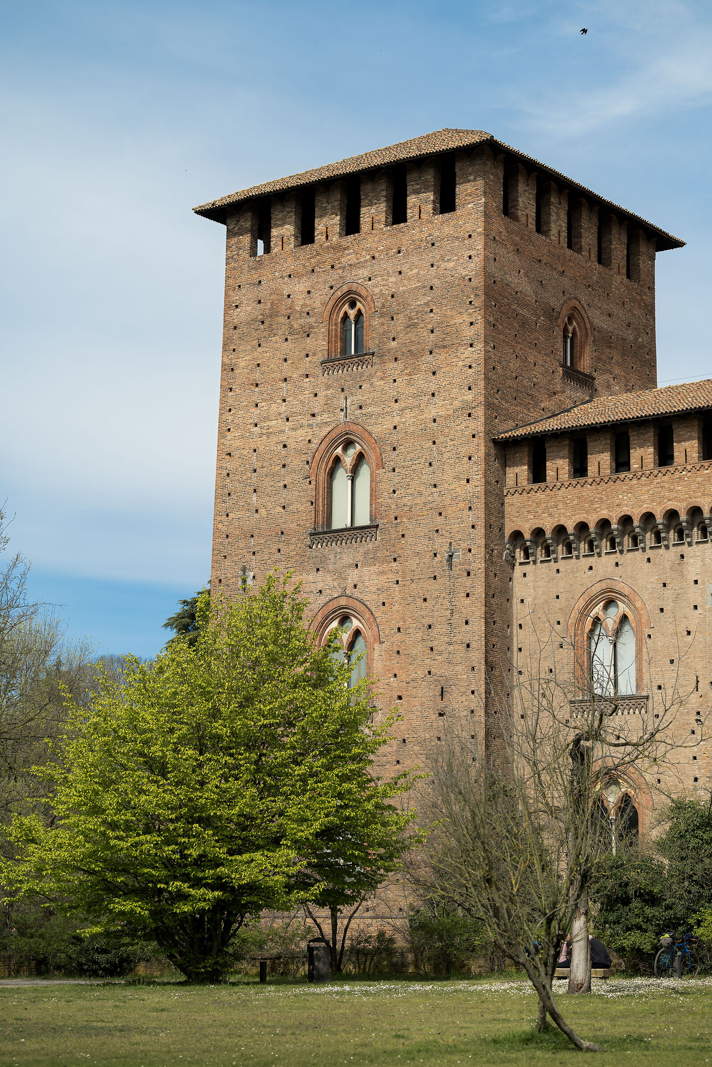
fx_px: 2077
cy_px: 534
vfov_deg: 28.8
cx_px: 356
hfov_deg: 19.5
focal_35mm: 70
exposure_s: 1/1600
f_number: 3.5
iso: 100
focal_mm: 70
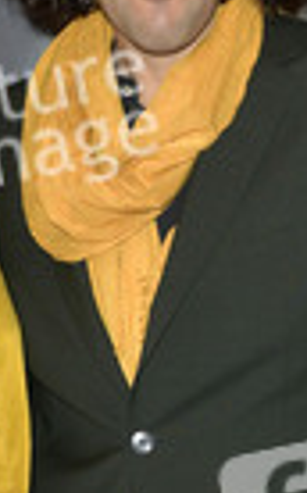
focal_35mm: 133
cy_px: 314
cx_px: 79
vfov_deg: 15.7
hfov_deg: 9.8
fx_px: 1784
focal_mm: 45
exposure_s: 1/250
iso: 1250
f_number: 5.6
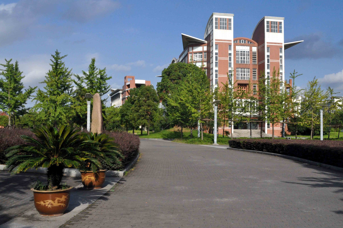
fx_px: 314
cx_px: 172
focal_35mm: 33
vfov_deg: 39.9
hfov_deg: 57.3
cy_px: 114
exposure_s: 1/1250
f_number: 18
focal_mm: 22
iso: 2000
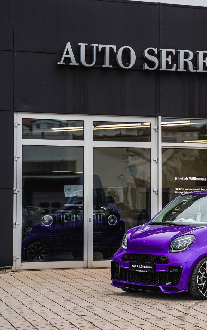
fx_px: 848
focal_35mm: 94
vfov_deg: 22.1
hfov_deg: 13.7
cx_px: 198
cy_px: 166
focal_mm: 61
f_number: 4
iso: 800
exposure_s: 1/160
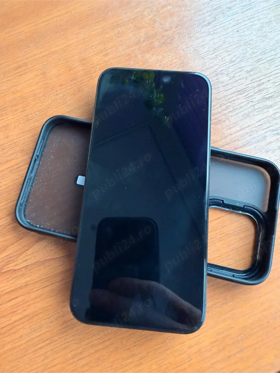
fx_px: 270
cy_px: 186
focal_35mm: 25
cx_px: 140
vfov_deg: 69.4
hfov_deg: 54.9
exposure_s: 1/74
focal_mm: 2.22
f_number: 2.2
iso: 320
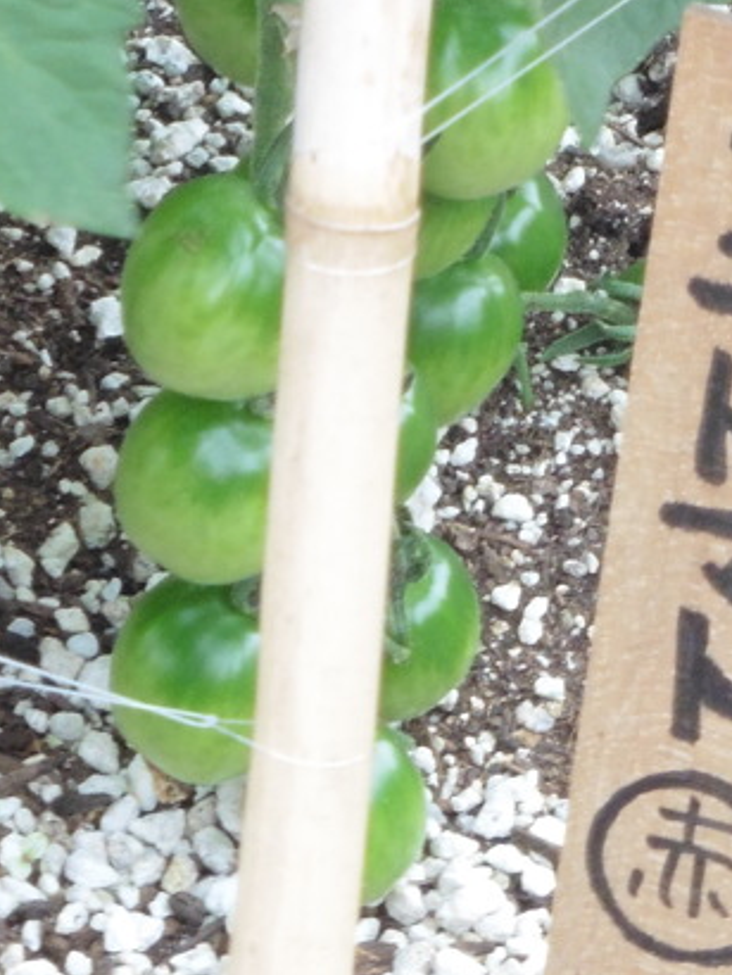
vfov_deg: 3.2
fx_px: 17519
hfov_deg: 2.4
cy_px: -496
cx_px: 582
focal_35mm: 622
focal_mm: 33.3
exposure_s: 1/20
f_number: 5.5
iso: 200
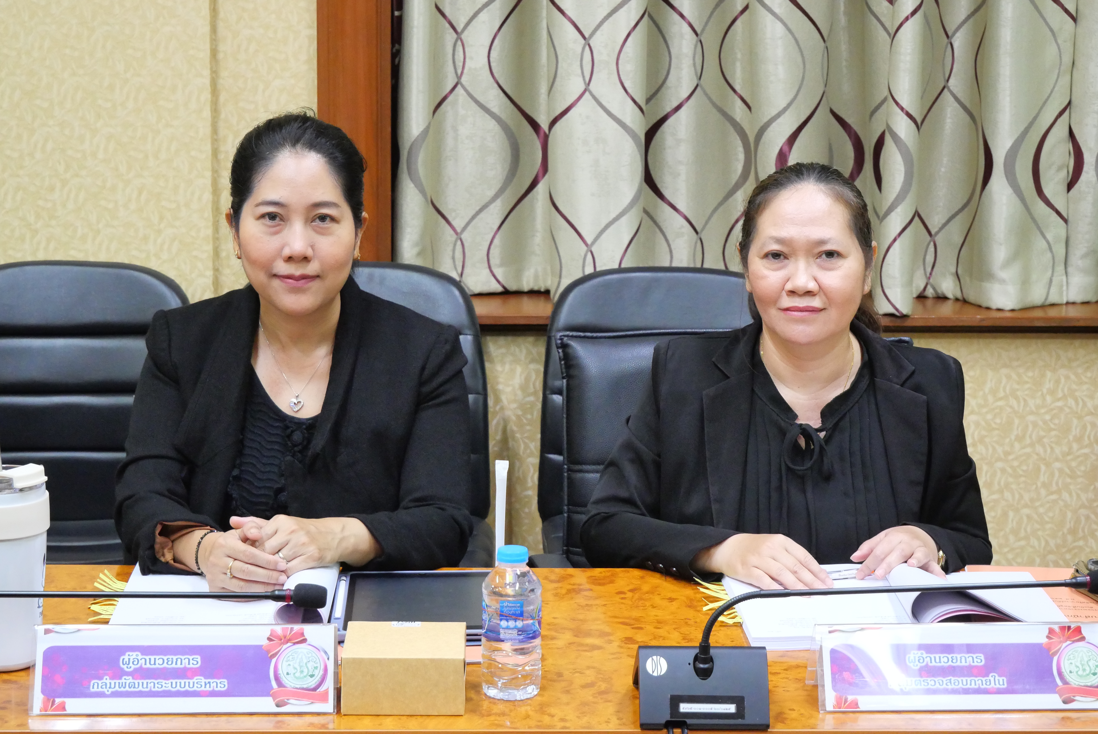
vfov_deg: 17.5
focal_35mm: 78
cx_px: 549
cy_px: 367
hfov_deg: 26.0
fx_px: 2380
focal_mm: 38
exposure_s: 1/25
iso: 3200
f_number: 5.4
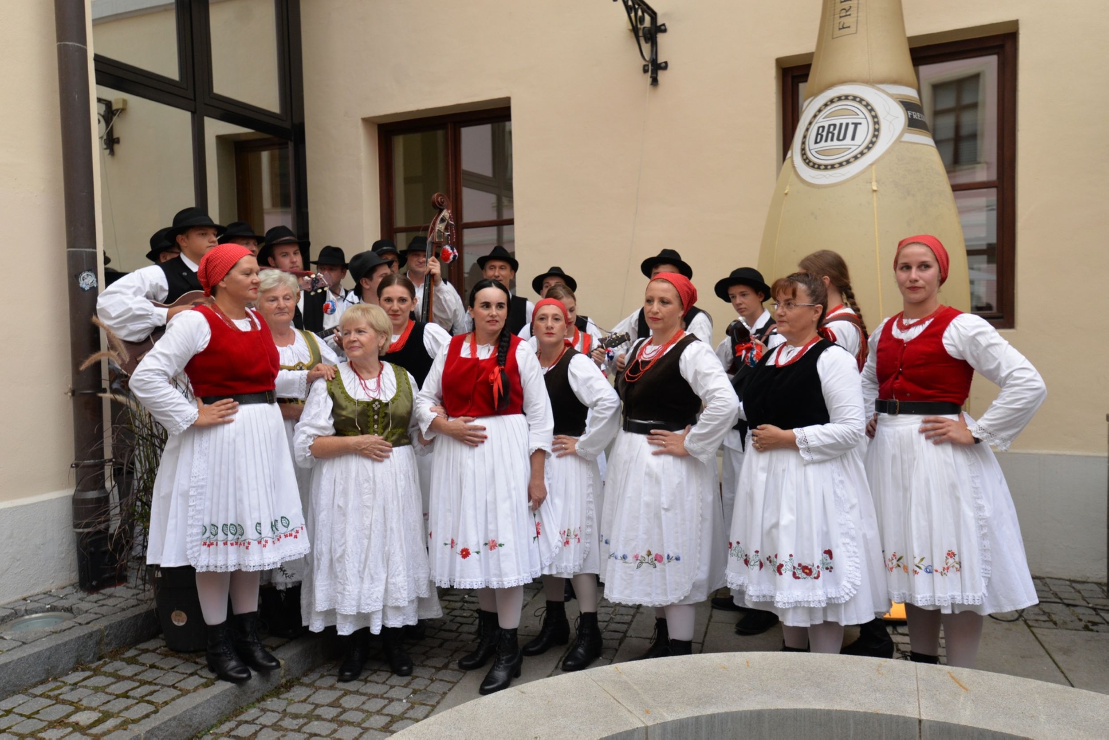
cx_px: 554
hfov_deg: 63.6
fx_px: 894
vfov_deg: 45.0
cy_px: 370
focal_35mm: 29
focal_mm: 29
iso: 1000
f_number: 4
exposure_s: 1/320
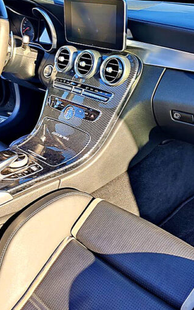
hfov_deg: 22.3
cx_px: 112
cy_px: 132
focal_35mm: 58
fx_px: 491
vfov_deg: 35.0
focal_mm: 6.06
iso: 117
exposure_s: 1/200
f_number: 1.88
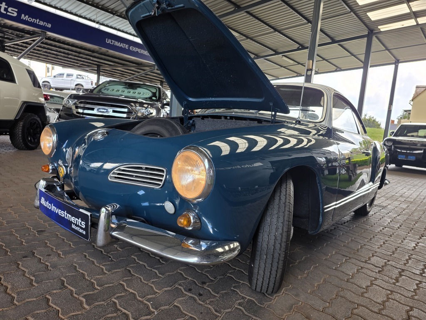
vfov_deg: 58.9
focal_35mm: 23
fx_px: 283
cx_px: 213
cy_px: 160
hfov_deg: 73.9
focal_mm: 6.25
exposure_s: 1/180
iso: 40
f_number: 1.7
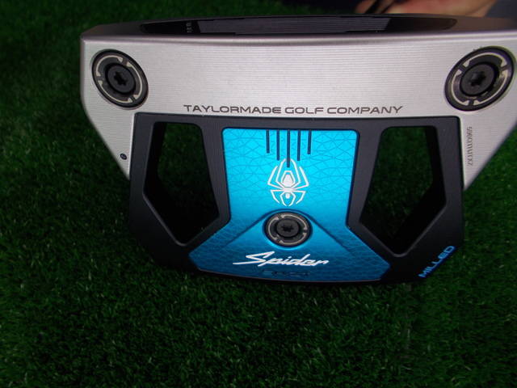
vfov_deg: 53.1
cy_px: 194
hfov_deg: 67.3
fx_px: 388
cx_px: 258
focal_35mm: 26
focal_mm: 4.6
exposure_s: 1/25
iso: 80
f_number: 3.2
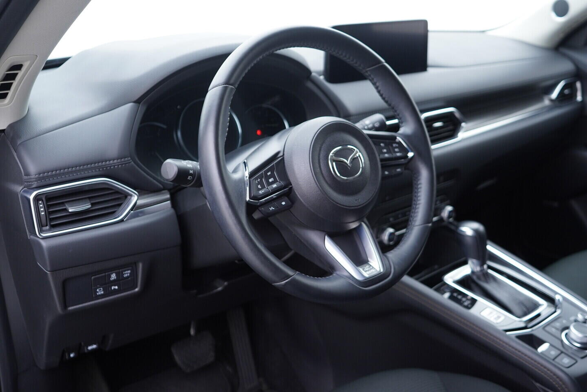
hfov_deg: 53.1
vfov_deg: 36.9
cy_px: 196
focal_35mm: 36
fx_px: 587
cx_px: 294
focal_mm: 24
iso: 250
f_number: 2.8
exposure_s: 1/40
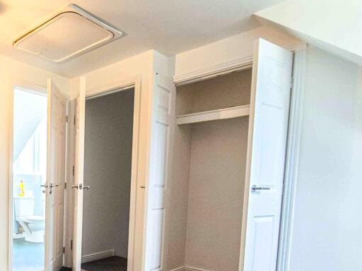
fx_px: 272
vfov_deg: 50.5
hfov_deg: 57.5
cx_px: 35
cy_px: 208
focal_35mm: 26
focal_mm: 2.2
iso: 125
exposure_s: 1/50
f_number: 2.2
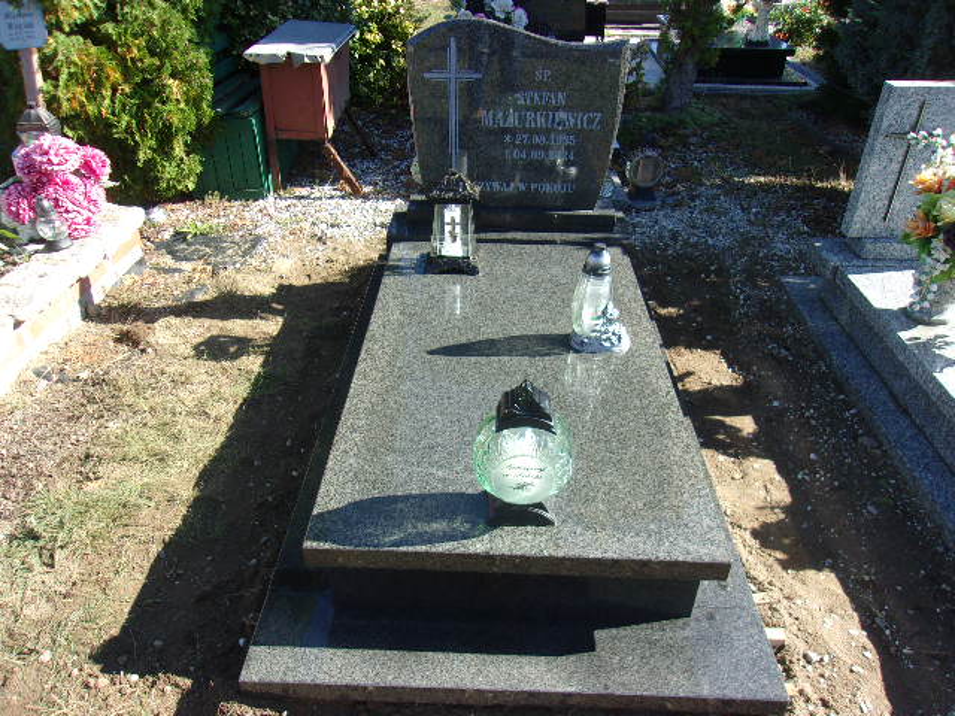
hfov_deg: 65.3
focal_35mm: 27
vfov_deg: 51.4
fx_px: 745
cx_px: 478
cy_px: 358
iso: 80
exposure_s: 1/340
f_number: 3
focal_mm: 4.9
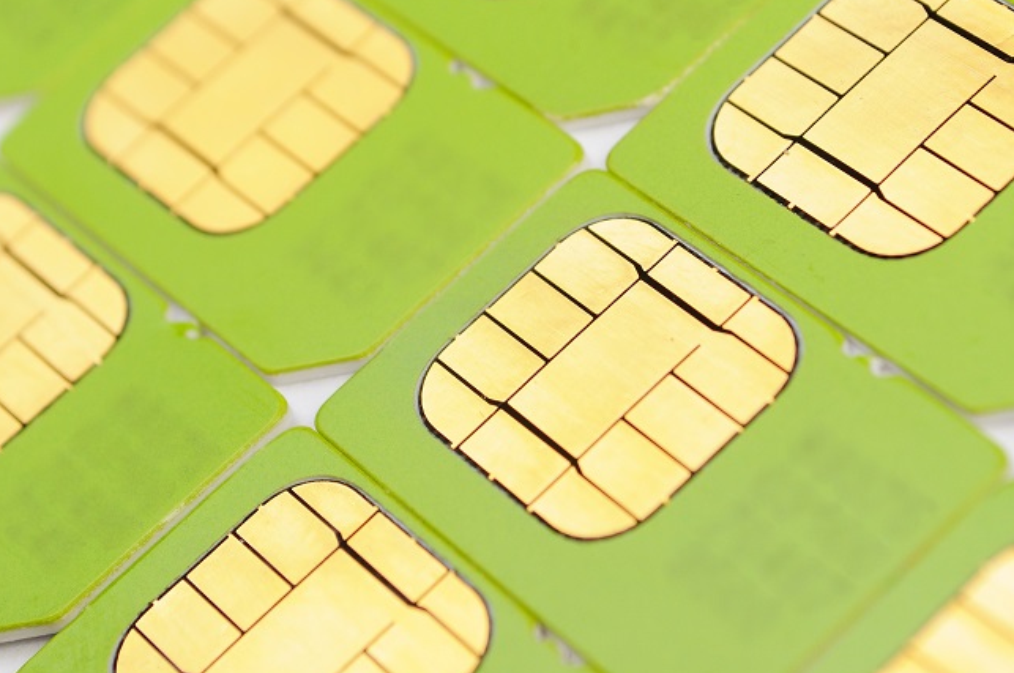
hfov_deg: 13.4
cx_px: 473
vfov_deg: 8.9
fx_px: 4330
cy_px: 87
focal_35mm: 154
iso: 200
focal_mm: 55
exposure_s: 1/160
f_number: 10
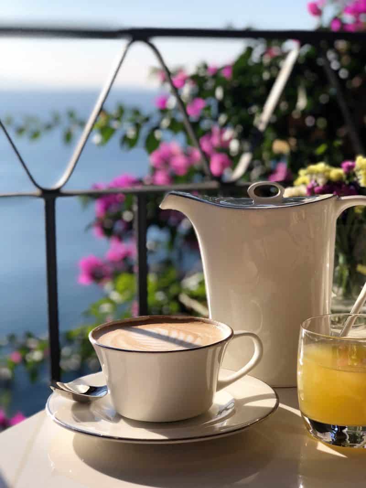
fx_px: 804
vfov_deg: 33.8
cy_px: 244
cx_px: 183
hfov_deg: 25.7
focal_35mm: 57
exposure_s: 1/889
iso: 20
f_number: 2.8
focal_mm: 6.6
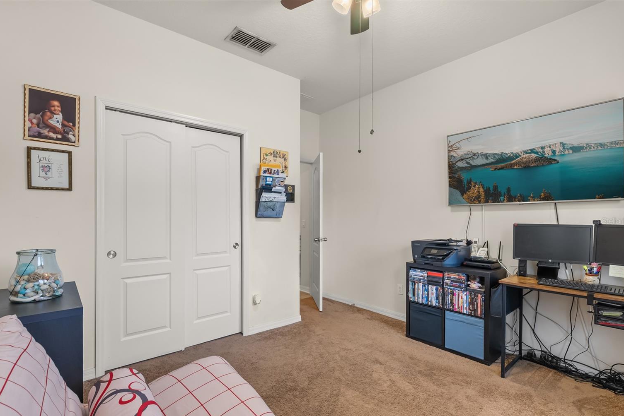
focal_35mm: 17
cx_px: 307
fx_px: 295
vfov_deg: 70.4
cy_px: 221
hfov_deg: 93.3
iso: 1600
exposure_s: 1/10
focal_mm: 16
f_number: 7.1
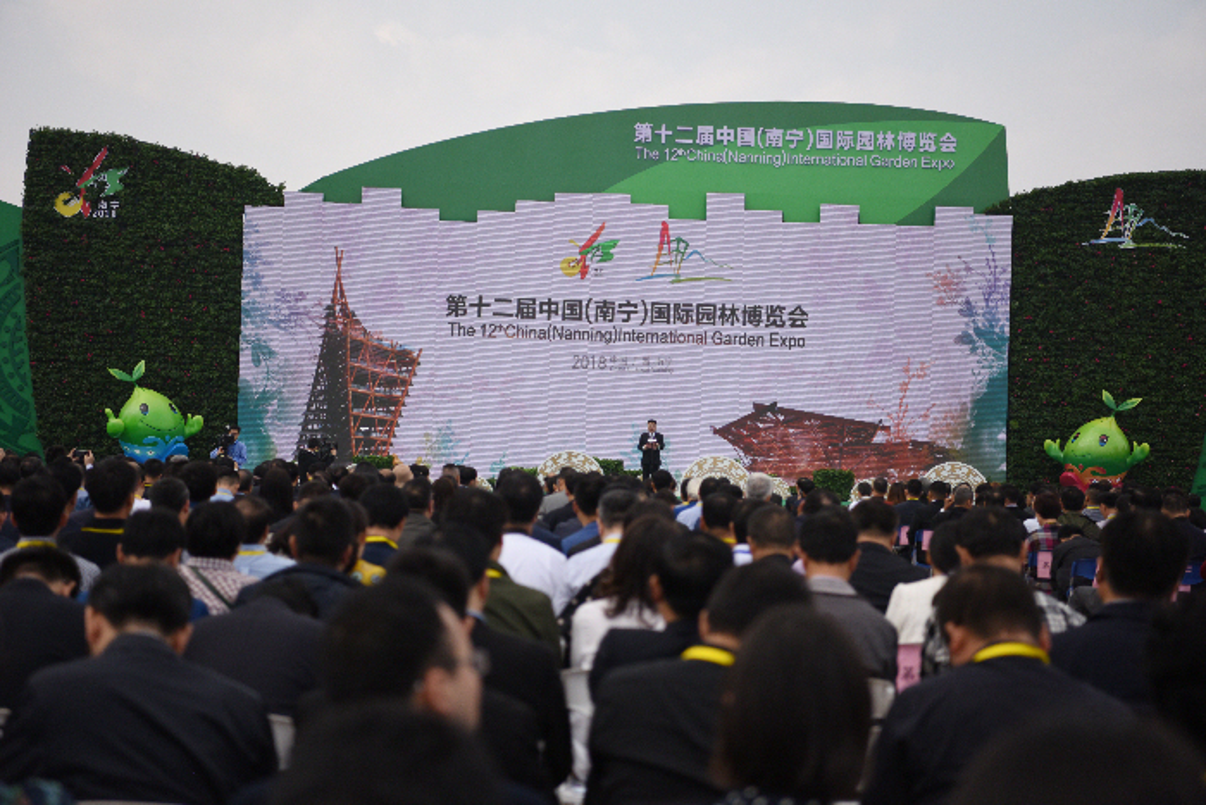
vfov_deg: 21.9
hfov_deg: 32.4
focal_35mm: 62
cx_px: 603
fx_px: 2077
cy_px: 402
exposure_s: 1/3200
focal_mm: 62
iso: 400
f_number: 3.2
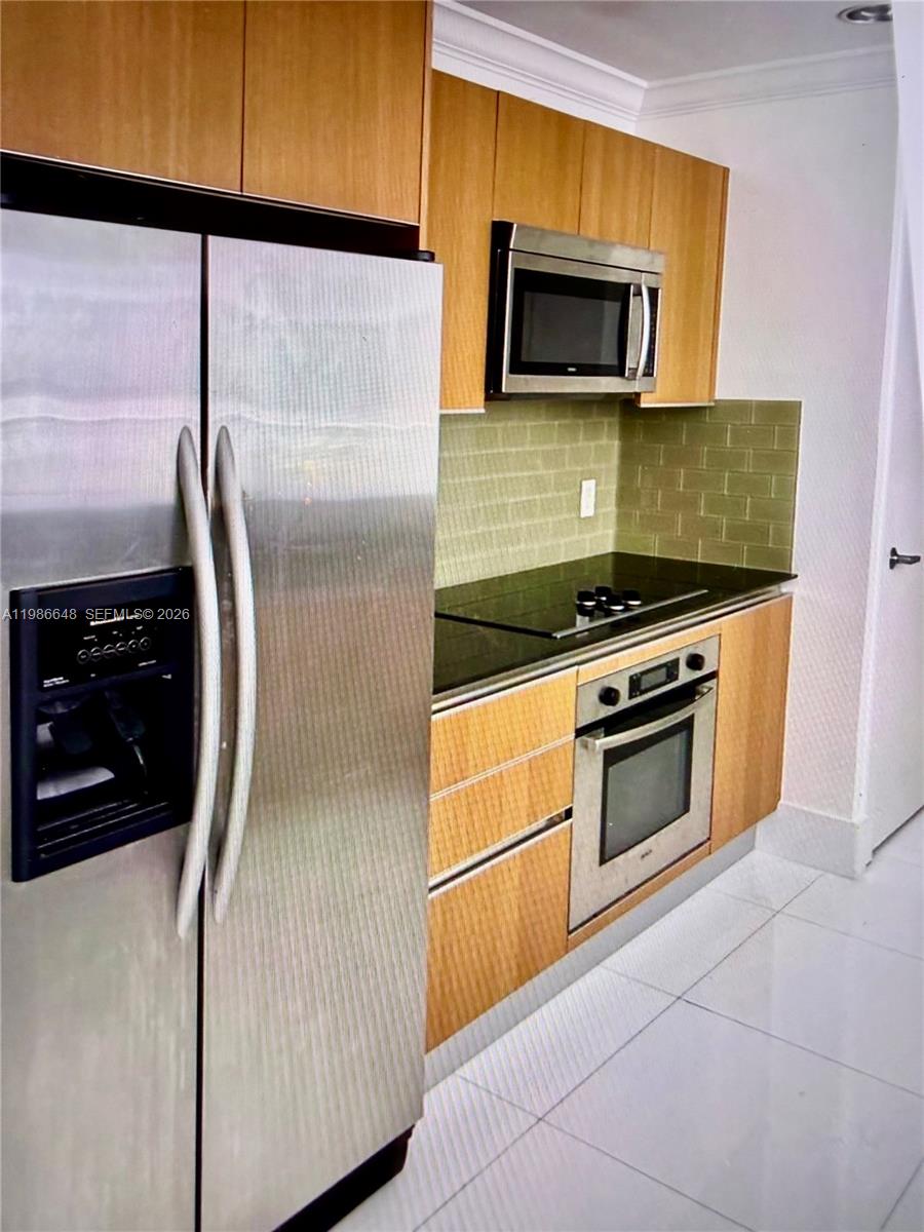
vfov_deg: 71.6
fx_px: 854
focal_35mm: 24
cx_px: 462
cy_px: 616
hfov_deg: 56.8
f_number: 2.2
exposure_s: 1/120
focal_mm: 2.22
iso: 125
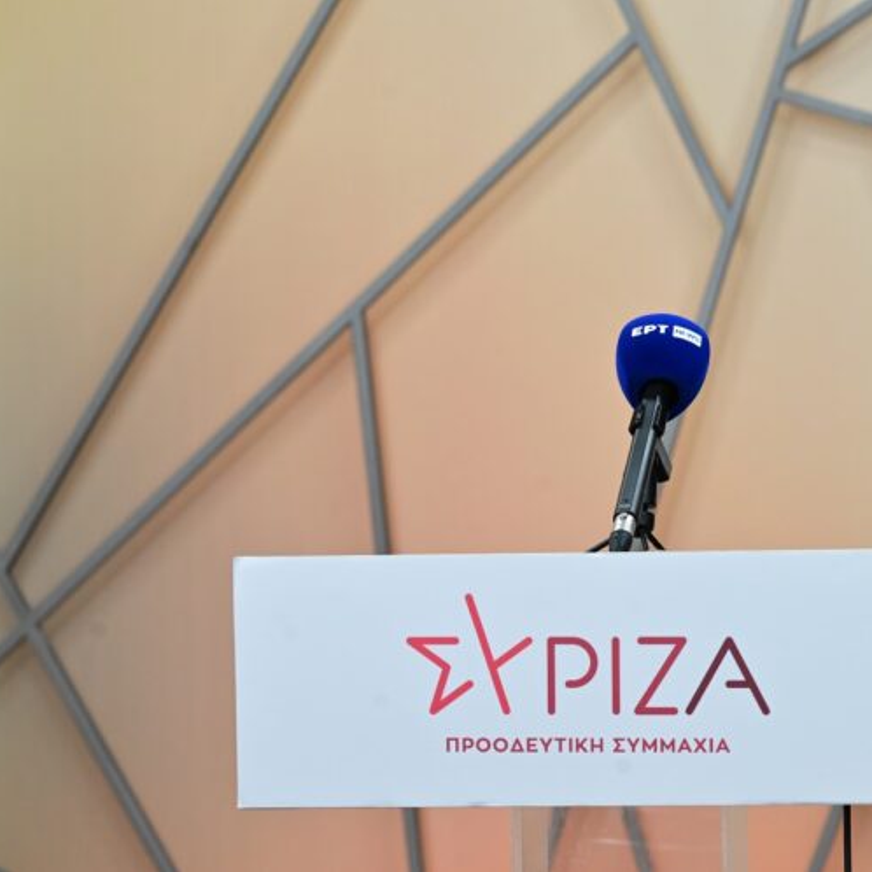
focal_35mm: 160
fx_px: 4560
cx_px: 620
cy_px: 436
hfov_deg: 10.9
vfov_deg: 10.9
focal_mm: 125
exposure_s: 1/250
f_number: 6.3
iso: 2500
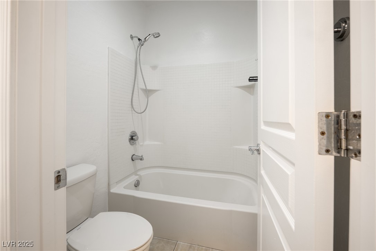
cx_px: 188
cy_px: 126
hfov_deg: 104.3
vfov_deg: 81.2
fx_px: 146
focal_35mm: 14
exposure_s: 1/1.25
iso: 100
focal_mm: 14
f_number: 9
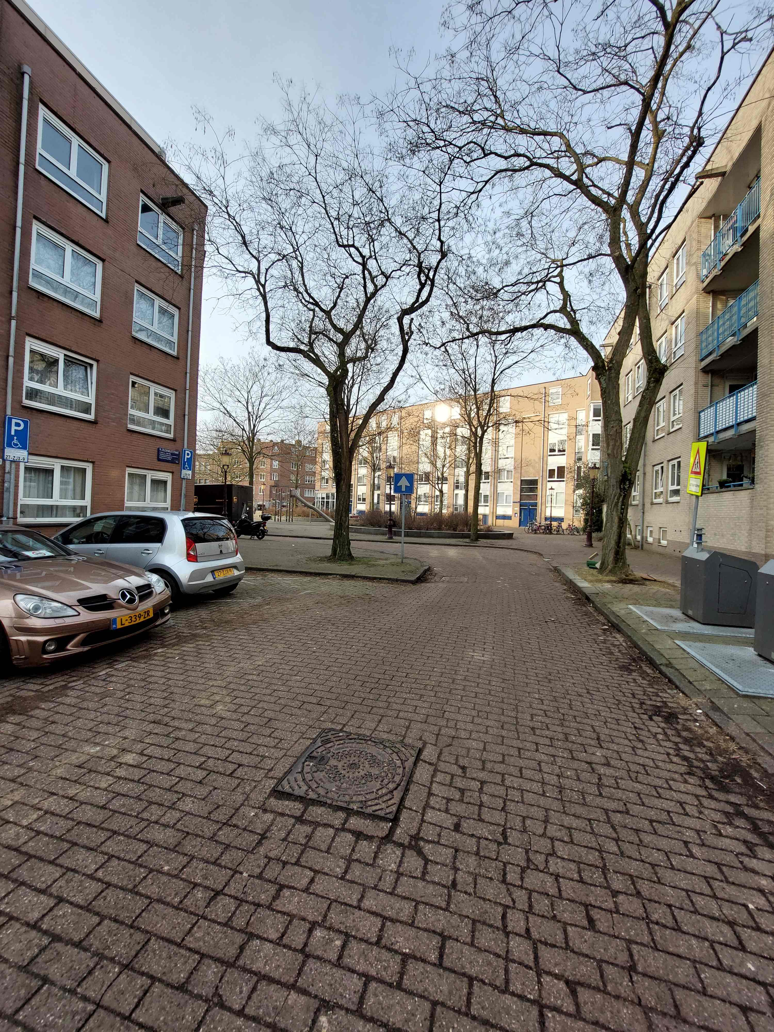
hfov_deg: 89.9
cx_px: 387
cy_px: 516
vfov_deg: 106.2
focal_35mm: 13
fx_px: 388
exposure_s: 1/417
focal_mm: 1.74
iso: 50
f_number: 2.2
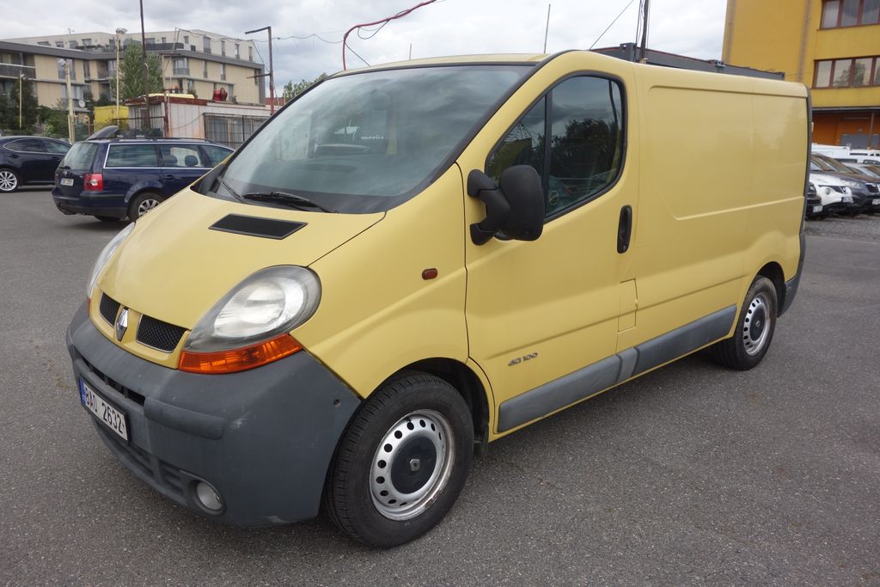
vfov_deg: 46.4
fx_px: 684
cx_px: 440
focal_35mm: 28
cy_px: 294
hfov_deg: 65.5
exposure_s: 1/200
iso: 125
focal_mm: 10.4
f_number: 5.6
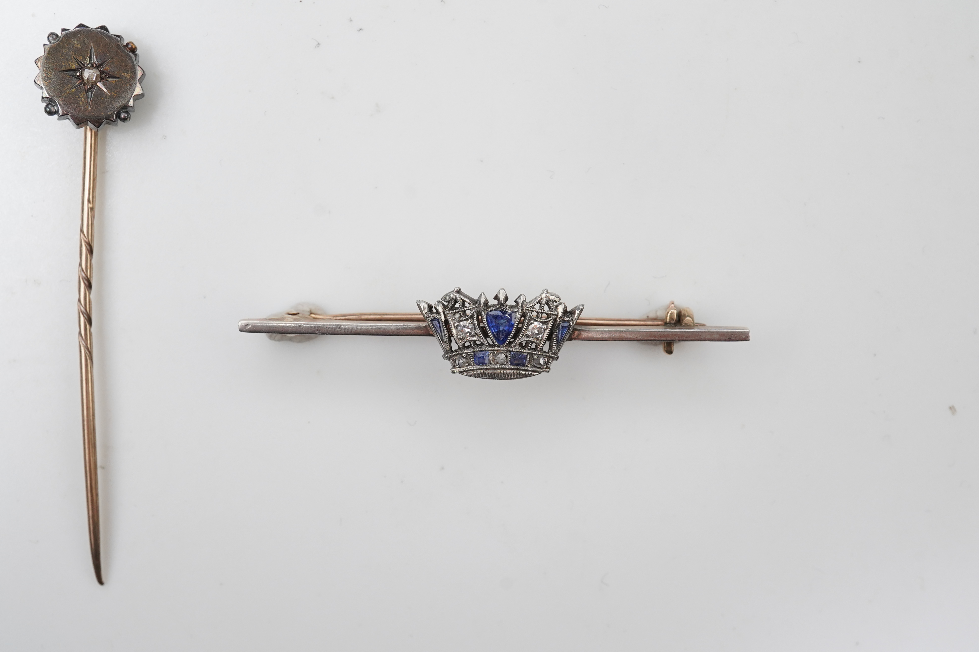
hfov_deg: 43.6
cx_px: 490
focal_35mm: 45
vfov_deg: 29.9
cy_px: 326
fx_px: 1224
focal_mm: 30
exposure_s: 1/160
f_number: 16
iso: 800
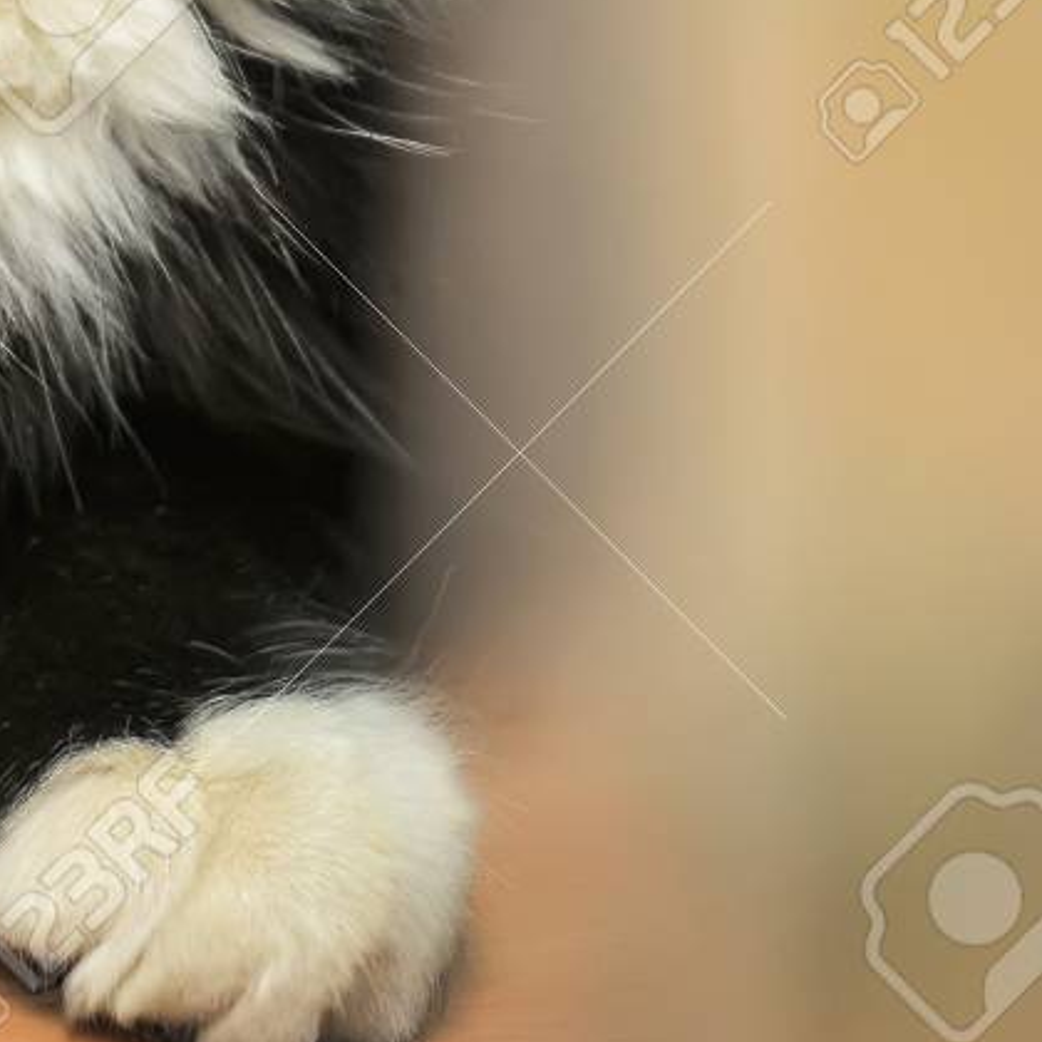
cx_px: -26
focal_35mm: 526
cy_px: -471
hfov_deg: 3.3
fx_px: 17914
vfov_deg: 3.3
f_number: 6.3
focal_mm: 200
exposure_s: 1/125
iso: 500
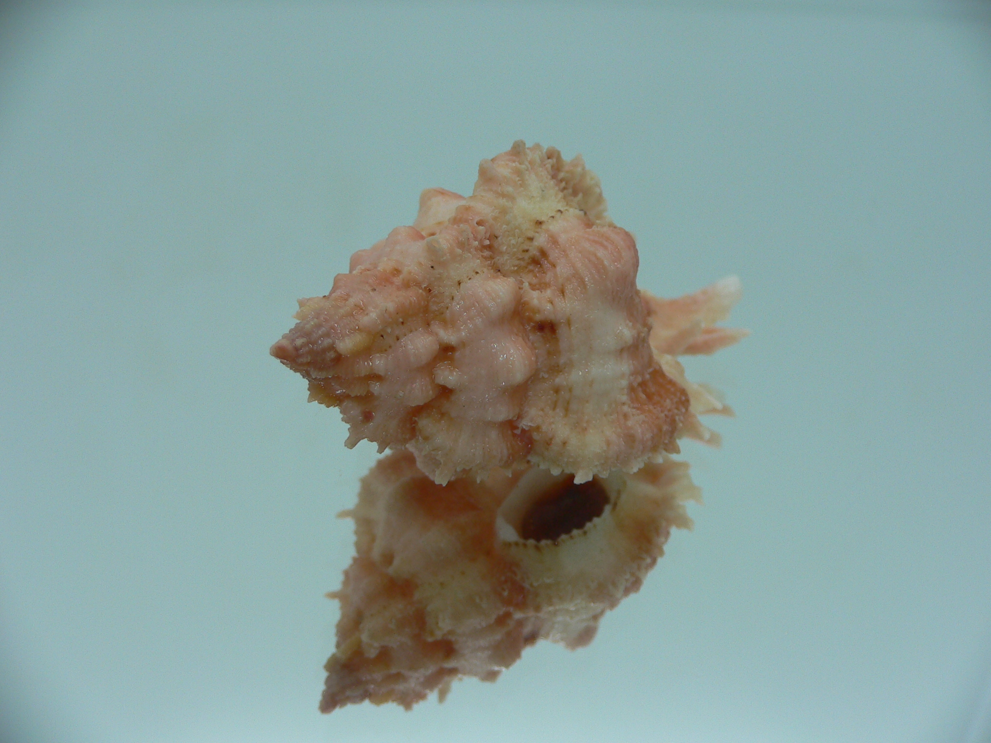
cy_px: 372
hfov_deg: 52.6
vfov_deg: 40.7
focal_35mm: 35
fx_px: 1002
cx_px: 496
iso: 80
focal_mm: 4.6
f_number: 2.8
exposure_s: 1/60
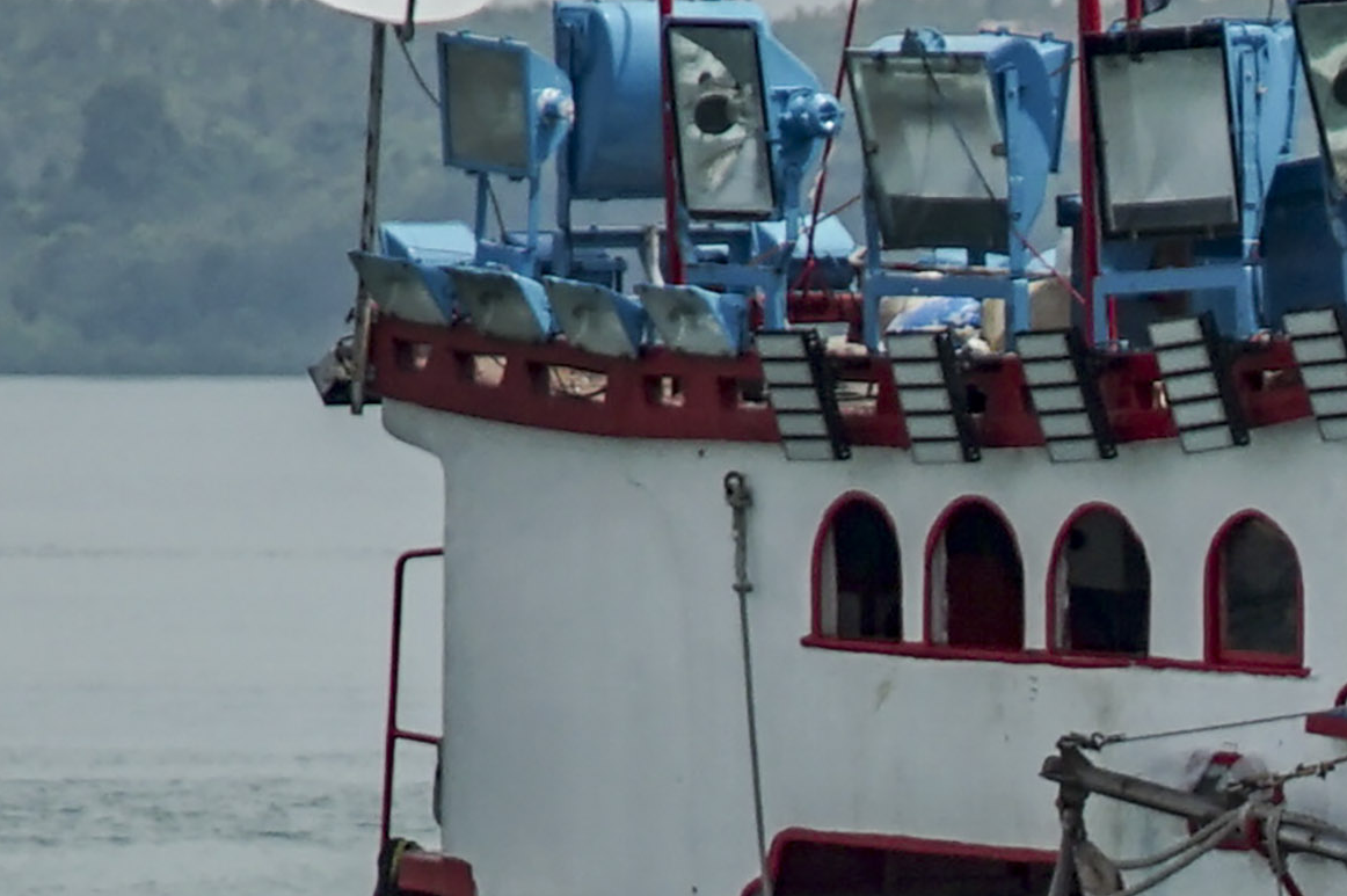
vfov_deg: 3.1
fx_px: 16339
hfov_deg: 4.7
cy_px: 1131
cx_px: 2288
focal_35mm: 437
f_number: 4
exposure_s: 1/4000
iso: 250
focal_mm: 85
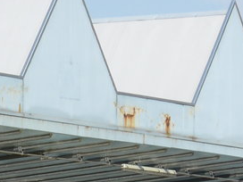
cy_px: 263
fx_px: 3194
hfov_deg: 4.4
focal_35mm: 455
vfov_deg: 3.3
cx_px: 42
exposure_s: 1/640
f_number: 4.8
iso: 80
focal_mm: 20.4
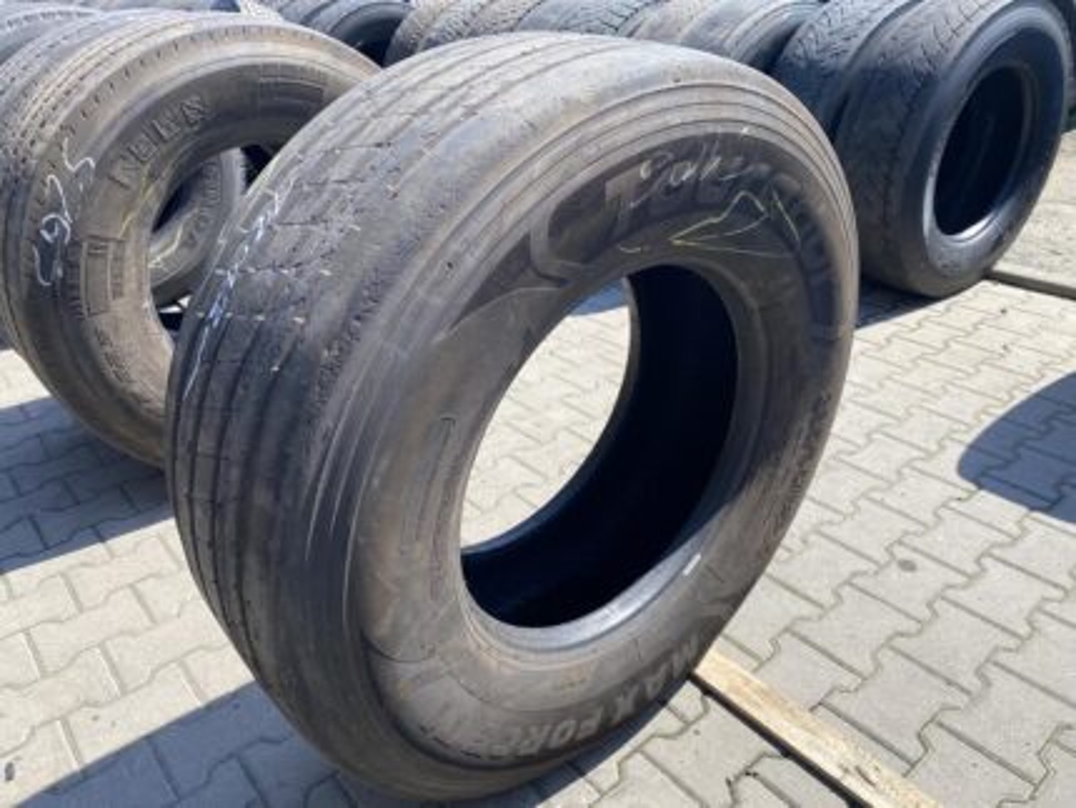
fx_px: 809
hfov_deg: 67.3
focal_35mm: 26
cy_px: 404
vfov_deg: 53.1
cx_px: 538
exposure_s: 1/990
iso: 32
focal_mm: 4.25
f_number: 1.8
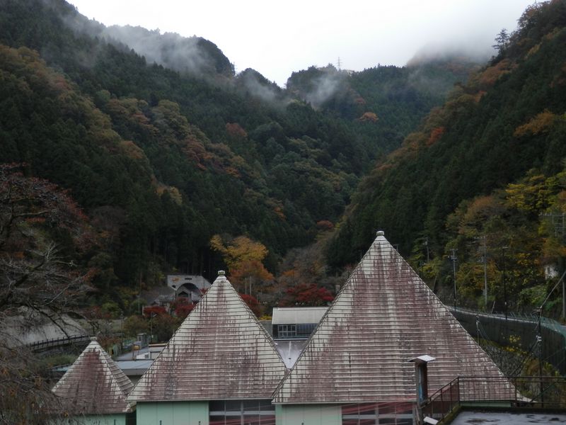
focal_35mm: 54
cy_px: 212
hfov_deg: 35.5
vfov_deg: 27.0
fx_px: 883
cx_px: 283
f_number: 4.1
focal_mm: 9.8
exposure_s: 1/100
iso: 100
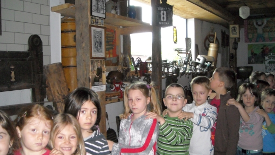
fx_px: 285
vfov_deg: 30.5
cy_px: 85
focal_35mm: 39
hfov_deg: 51.6
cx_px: 135
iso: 400
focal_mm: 5.7
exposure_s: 1/60
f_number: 2.8
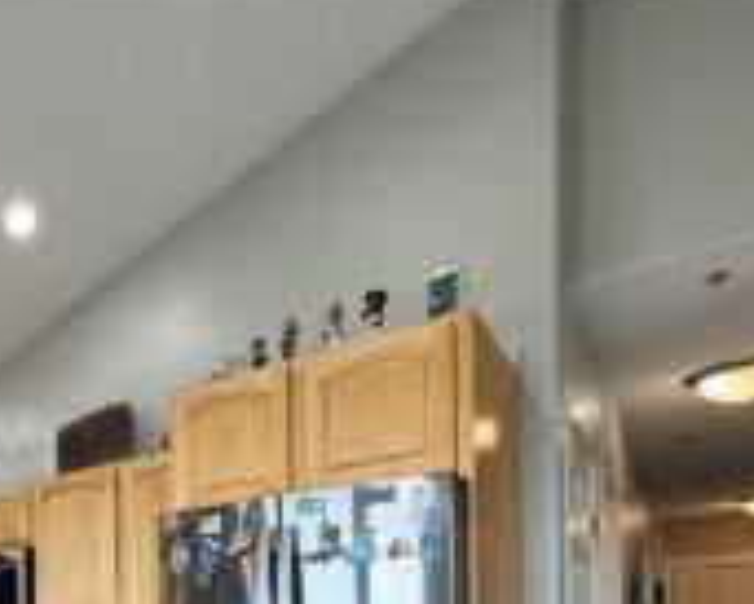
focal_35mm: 32
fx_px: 715
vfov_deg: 39.2
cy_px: 635
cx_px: 106
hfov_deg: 50.6
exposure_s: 1/120
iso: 100
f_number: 2.2
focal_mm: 2.22
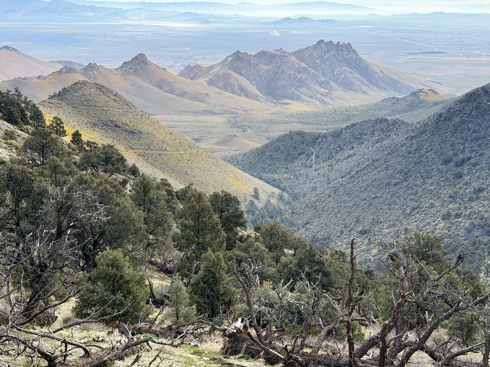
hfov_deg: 39.7
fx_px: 679
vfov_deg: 30.3
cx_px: 245
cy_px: 184
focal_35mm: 48
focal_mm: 6.76
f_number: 1.78
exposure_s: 1/2208
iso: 100
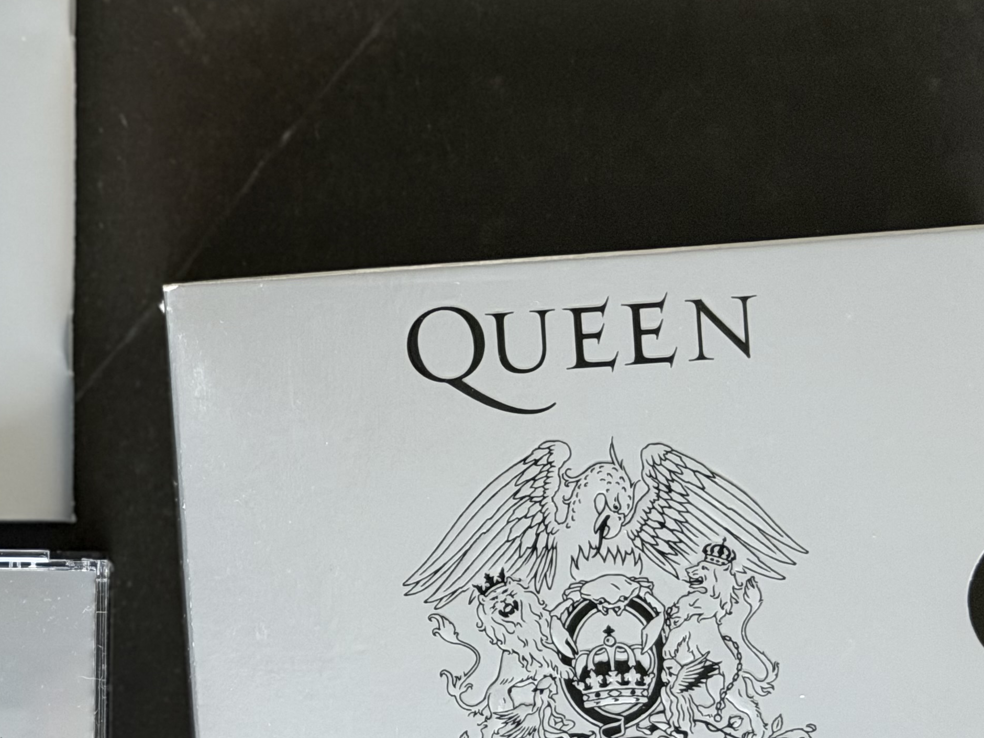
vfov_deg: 14.3
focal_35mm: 103
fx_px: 2928
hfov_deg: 18.8
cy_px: 559
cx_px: 119
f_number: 1.78
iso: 400
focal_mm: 6.76
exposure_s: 1/40
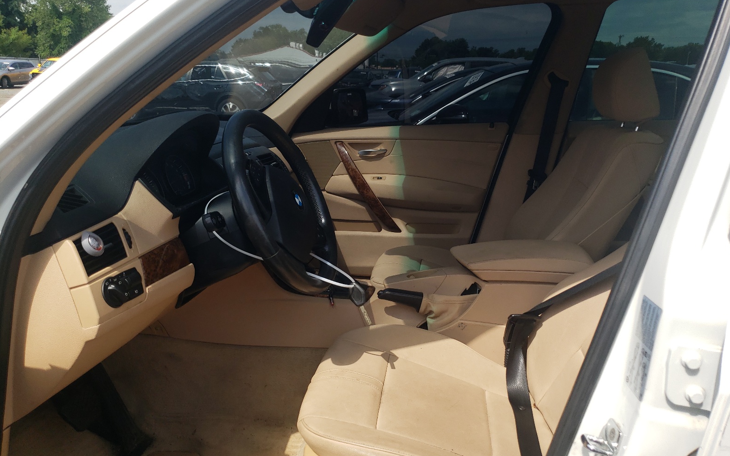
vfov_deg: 44.5
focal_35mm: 28
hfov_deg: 66.5
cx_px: 369
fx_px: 557
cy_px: 229
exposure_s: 1/2000
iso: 50
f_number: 1.5
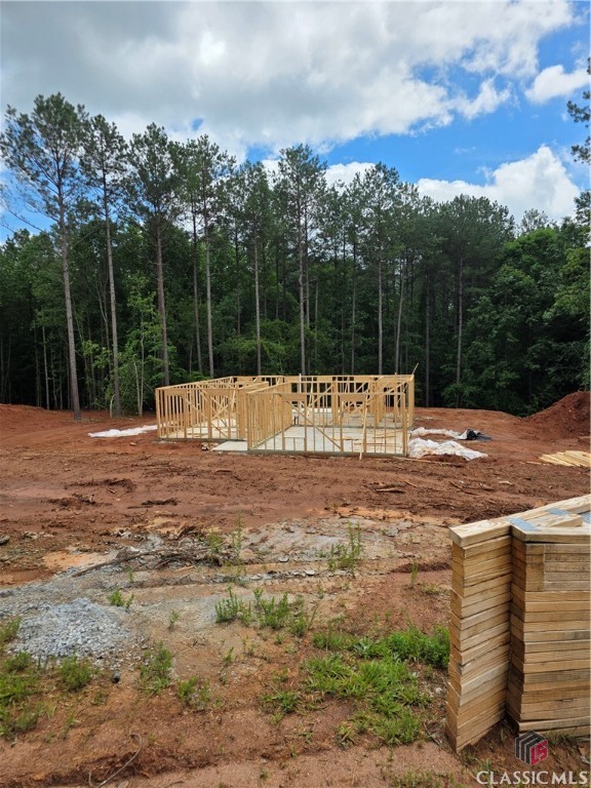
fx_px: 524
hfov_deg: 58.9
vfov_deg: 73.9
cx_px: 296
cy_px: 394
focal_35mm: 23
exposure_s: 1/7944
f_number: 1.7
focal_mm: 6.3
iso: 80
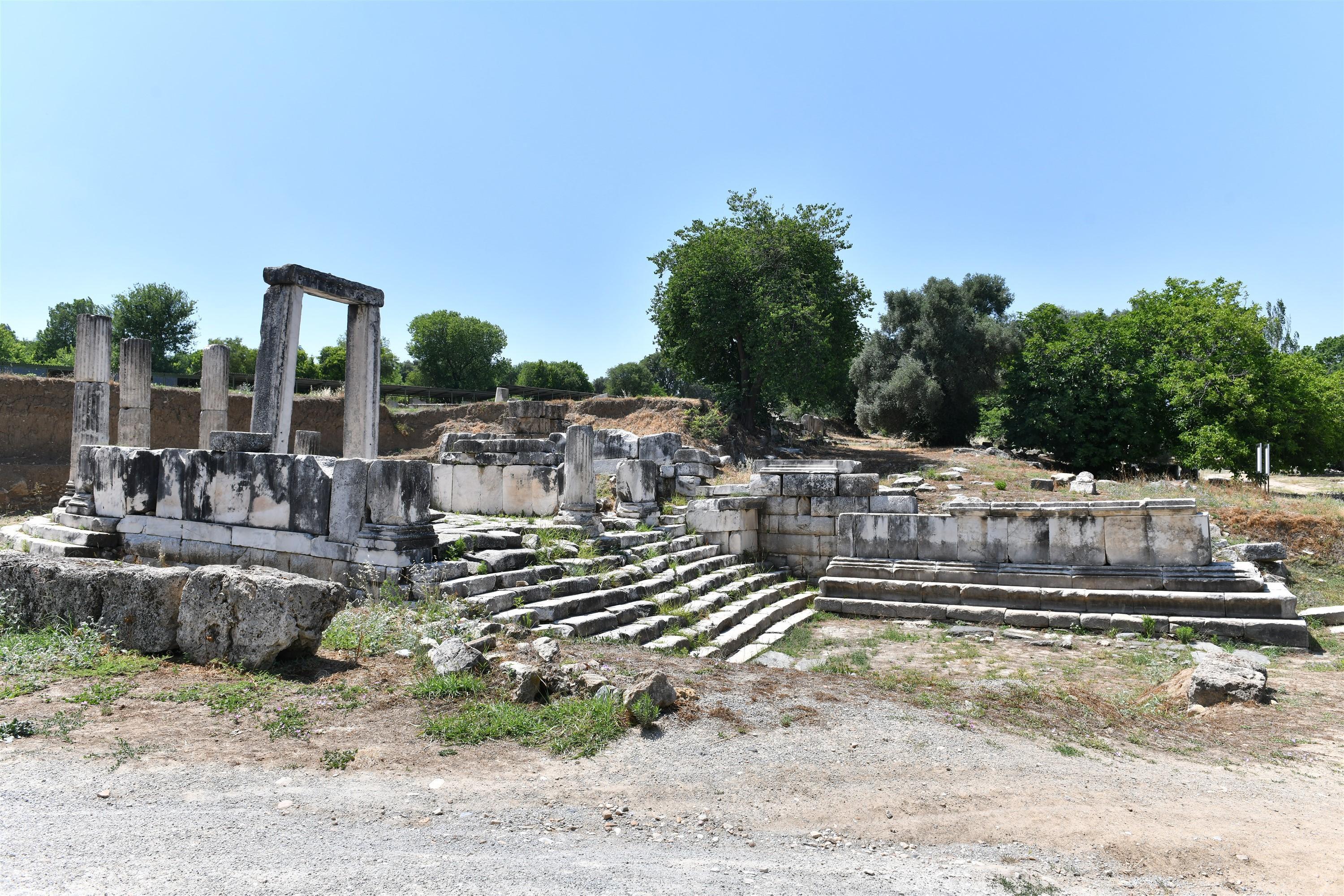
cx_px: 672
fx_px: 896
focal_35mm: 24
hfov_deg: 73.7
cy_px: 448
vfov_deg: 53.1
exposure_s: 1/500
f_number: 8
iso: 125
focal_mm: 24
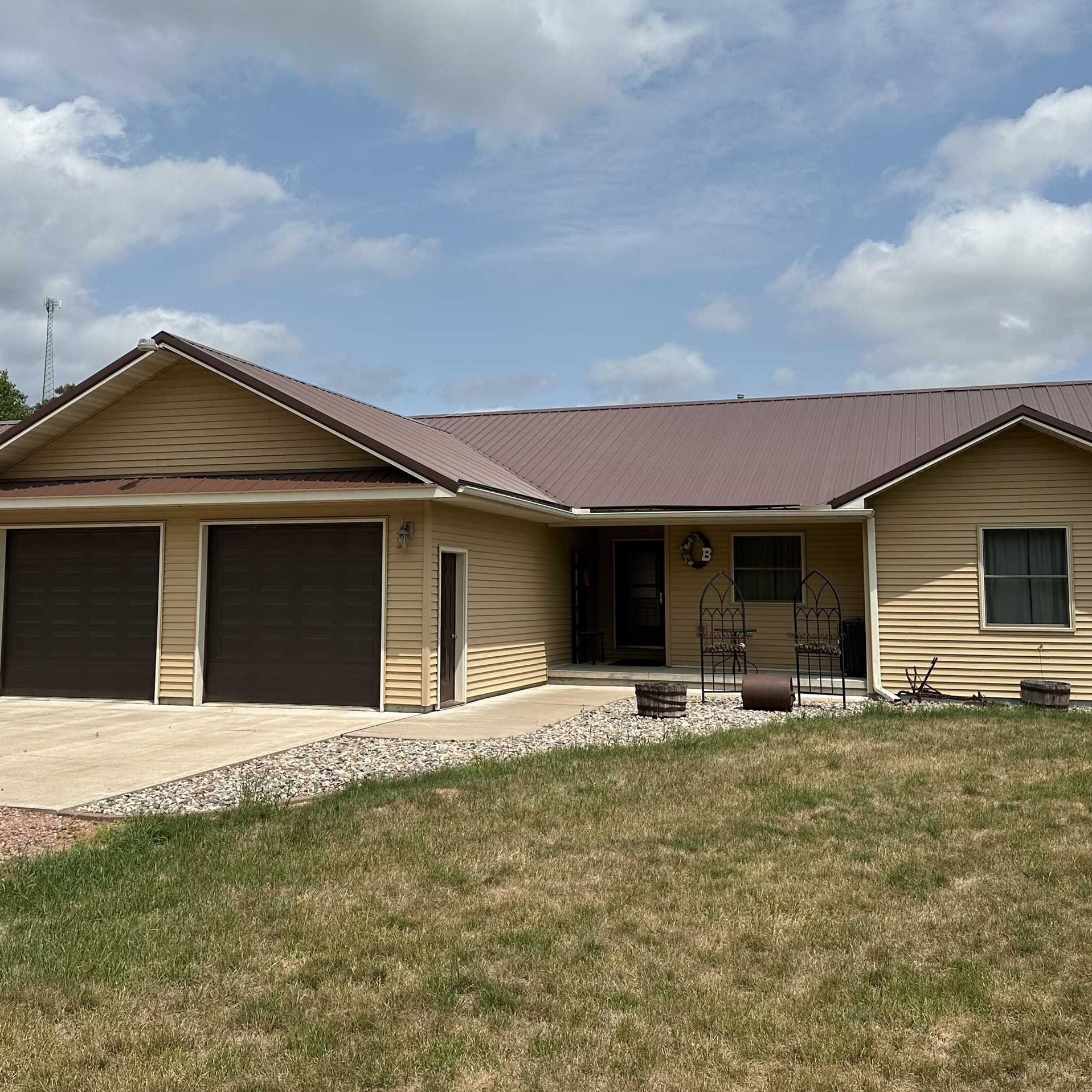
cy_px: 477
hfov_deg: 48.4
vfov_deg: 48.3
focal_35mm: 34
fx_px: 1213
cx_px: 490
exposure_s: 1/8197
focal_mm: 6.86
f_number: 1.78
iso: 80
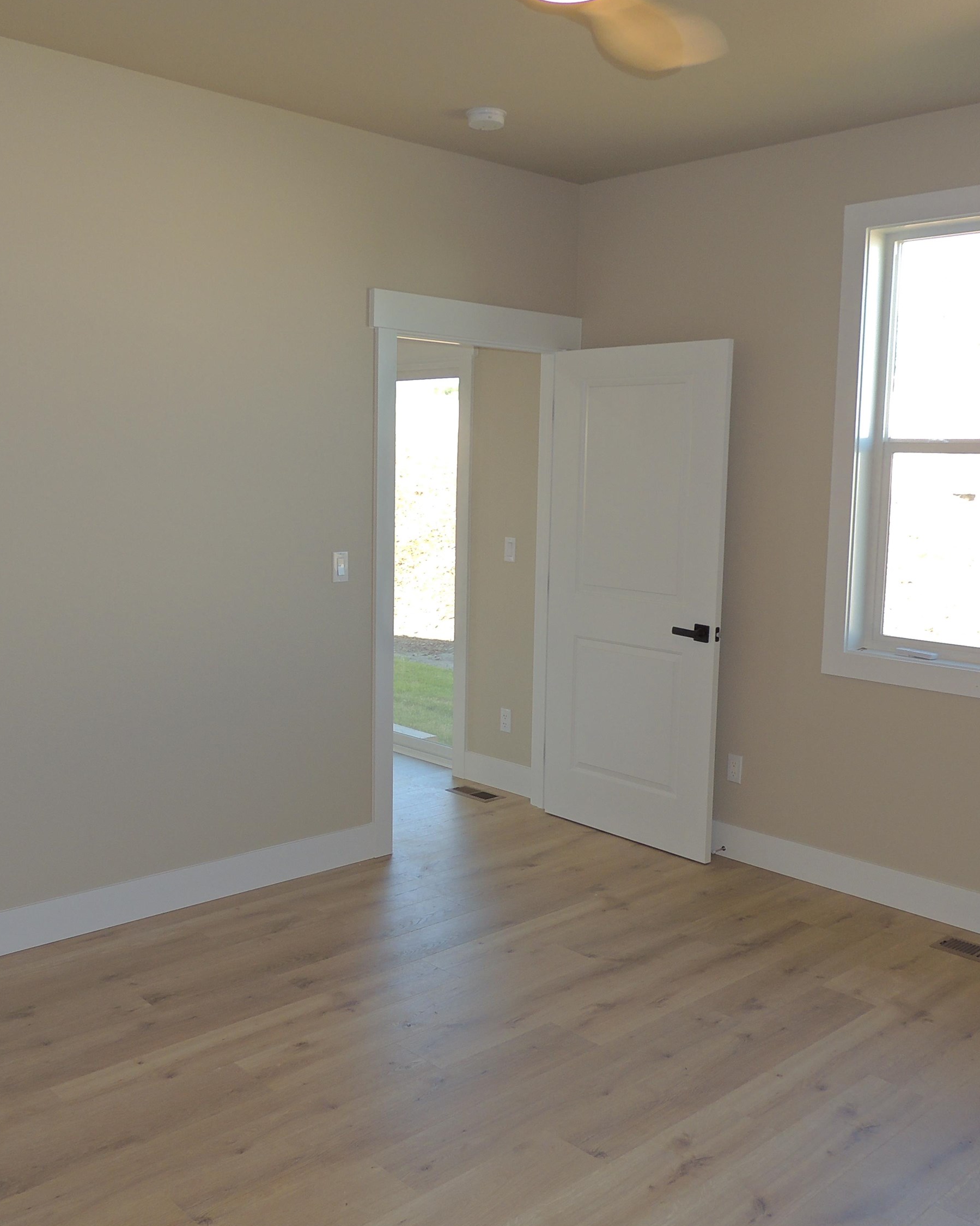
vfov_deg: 55.7
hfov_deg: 45.8
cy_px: 613
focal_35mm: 32
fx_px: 1160
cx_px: 497
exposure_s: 1/50
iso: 100
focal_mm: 4.3
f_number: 3
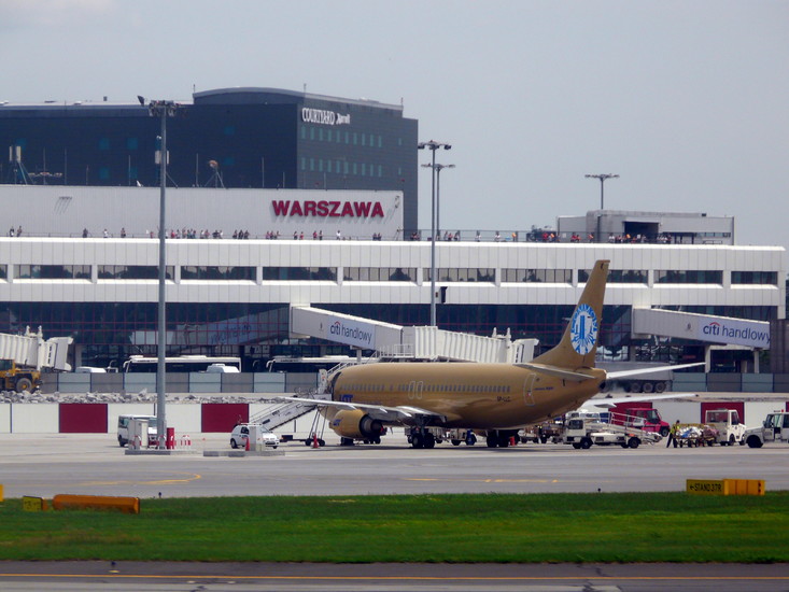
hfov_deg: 8.1
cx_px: 394
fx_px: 5562
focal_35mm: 244
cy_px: 296
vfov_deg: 6.1
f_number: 3.6
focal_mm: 40
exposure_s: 1/500
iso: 100
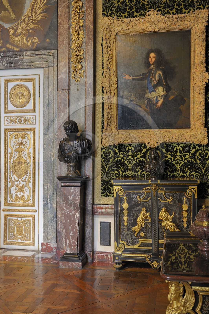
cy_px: 157
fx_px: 331
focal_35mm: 38
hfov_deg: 35.0
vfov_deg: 50.7
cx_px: 104
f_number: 18
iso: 200
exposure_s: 15
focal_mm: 38
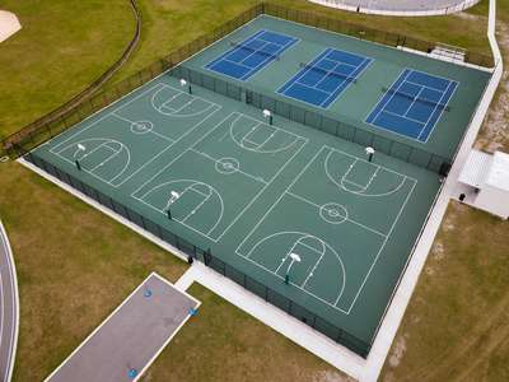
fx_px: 382
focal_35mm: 26
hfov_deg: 67.3
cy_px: 191
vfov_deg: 53.1
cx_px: 254
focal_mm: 4.73
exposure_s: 1/665
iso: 100
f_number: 2.2
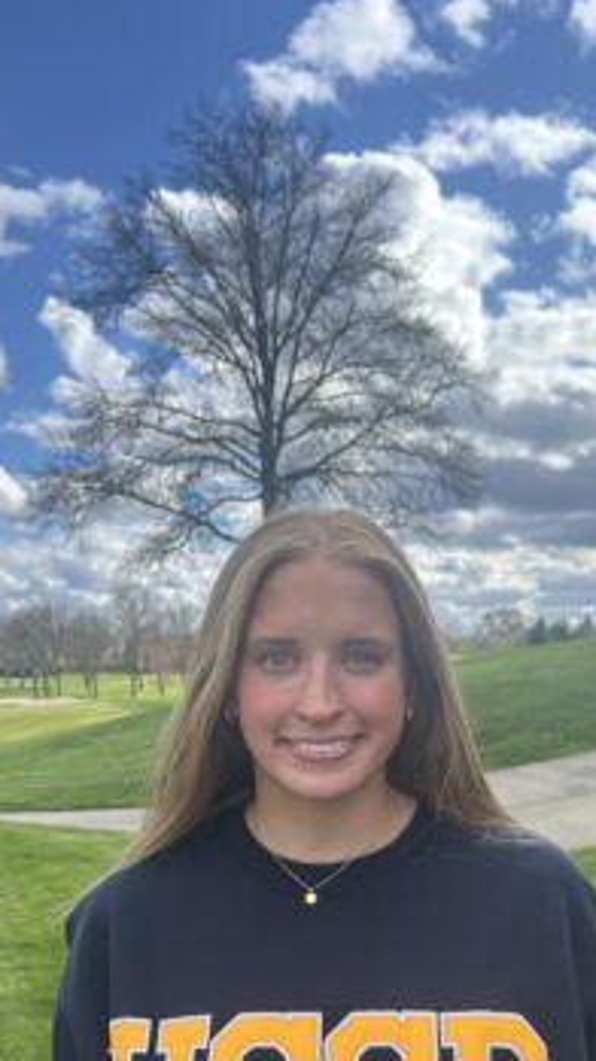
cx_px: 328
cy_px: 721
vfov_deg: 50.5
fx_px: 1097
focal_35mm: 39
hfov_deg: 30.4
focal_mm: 5.7
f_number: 1.5
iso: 50
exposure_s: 1/2841
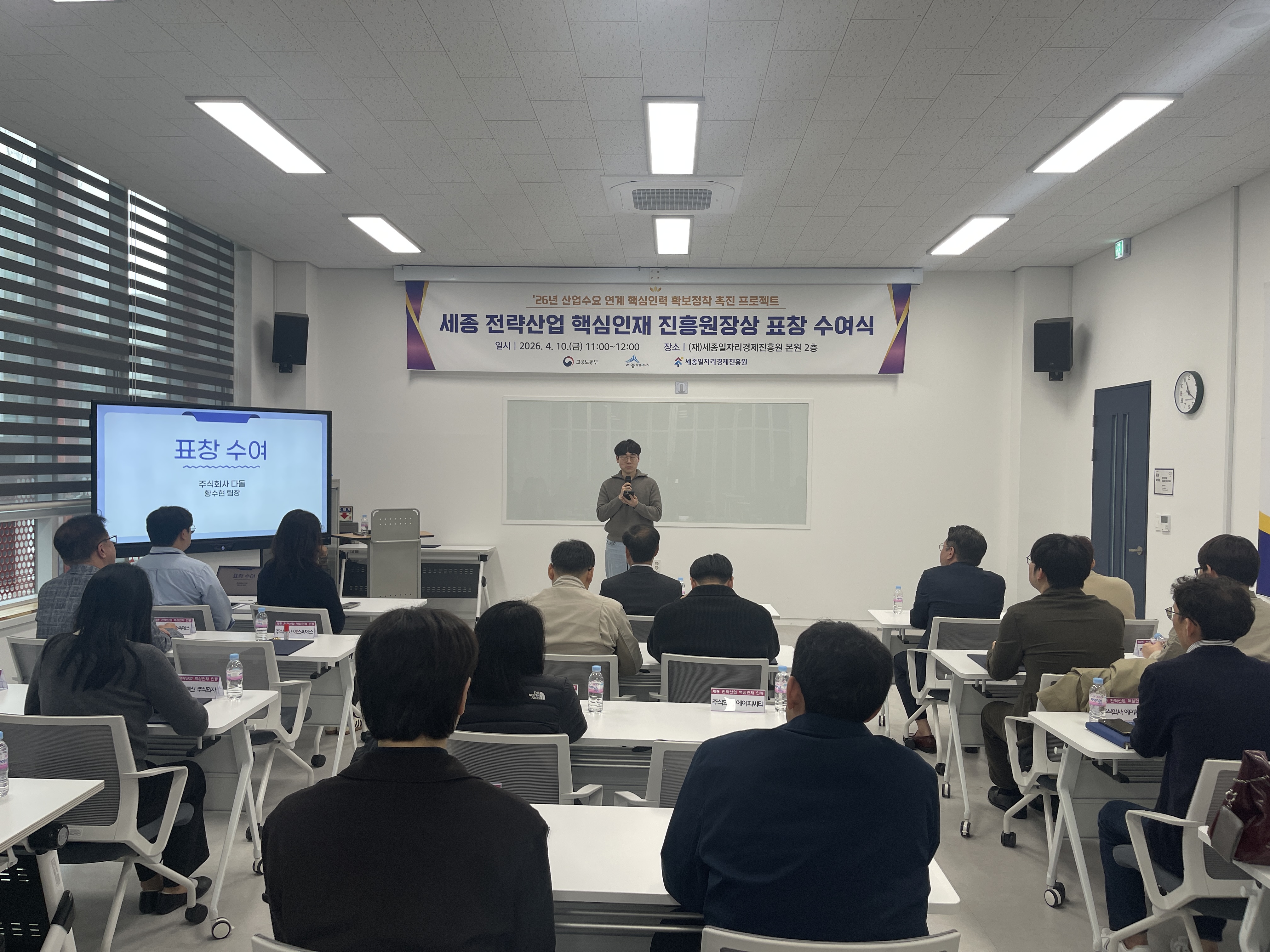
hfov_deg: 69.4
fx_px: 917
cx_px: 635
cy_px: 476
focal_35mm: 25
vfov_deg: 54.9
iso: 64
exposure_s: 1/120
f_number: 1.6
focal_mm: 5.1
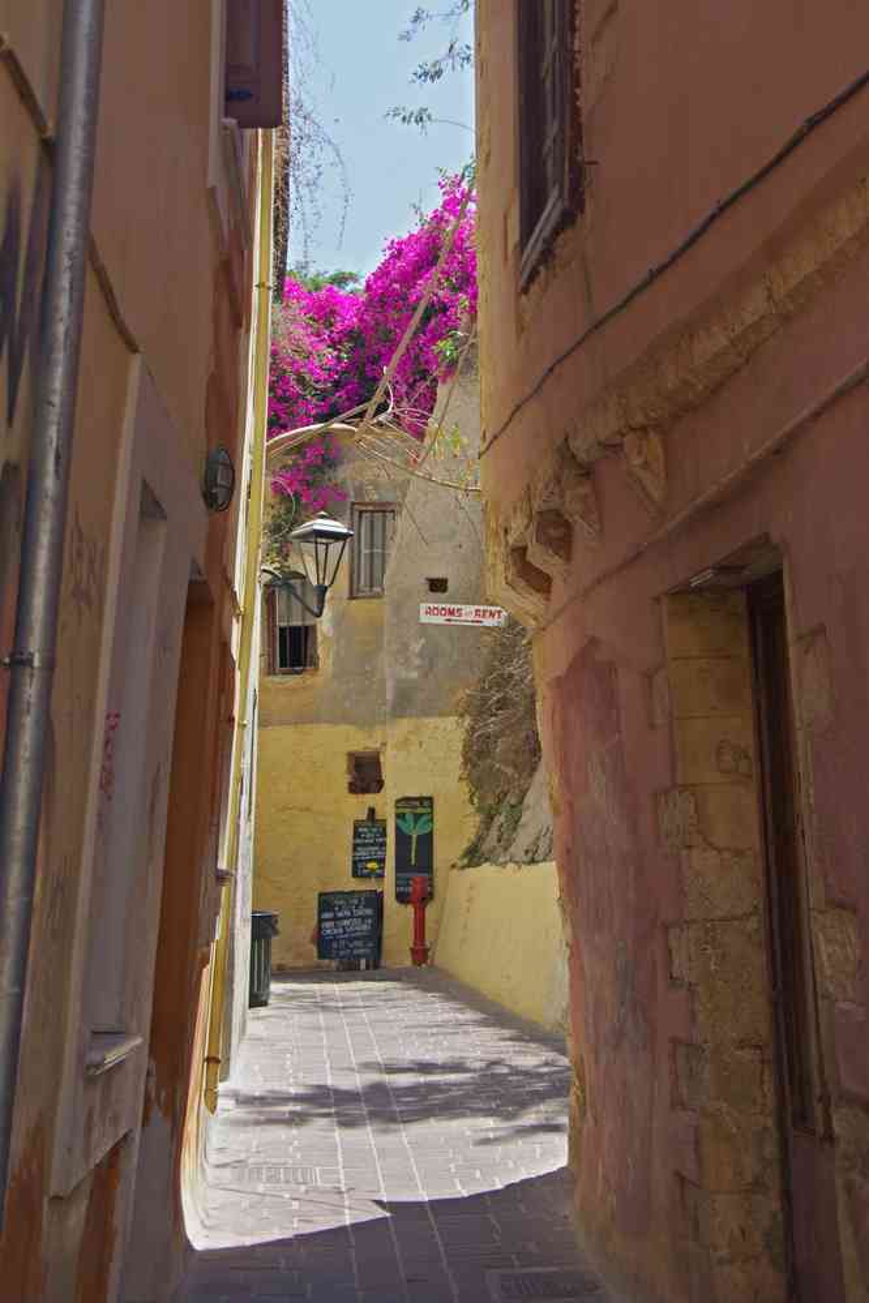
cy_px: 652
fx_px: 1901
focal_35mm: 52
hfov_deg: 25.8
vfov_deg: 37.9
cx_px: 434
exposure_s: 1/160
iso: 200
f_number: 5.6
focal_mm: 35
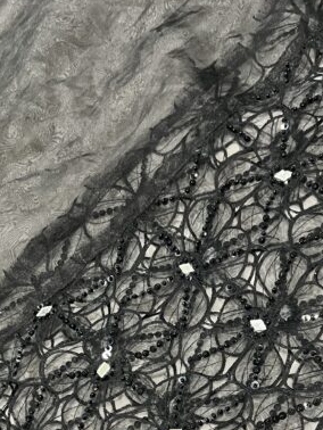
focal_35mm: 55
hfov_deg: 26.6
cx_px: 175
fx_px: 683
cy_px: 423
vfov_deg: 32.3
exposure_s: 1/40
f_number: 1.5
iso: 640
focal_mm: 5.7
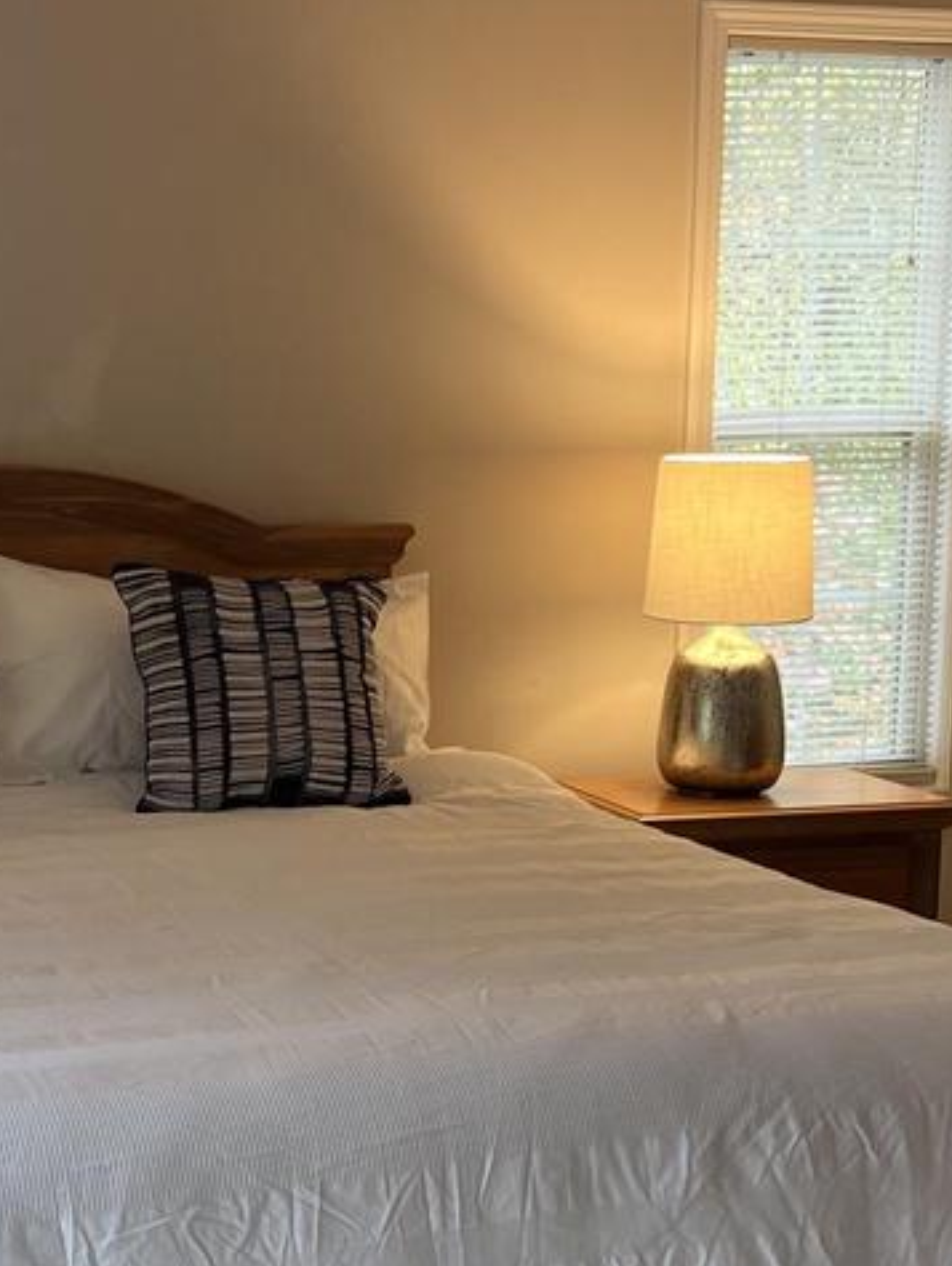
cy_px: 741
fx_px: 2563
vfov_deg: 27.7
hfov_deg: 20.7
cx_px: 152
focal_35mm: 70
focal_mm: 5.7
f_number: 1.5
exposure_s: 1/60
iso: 64
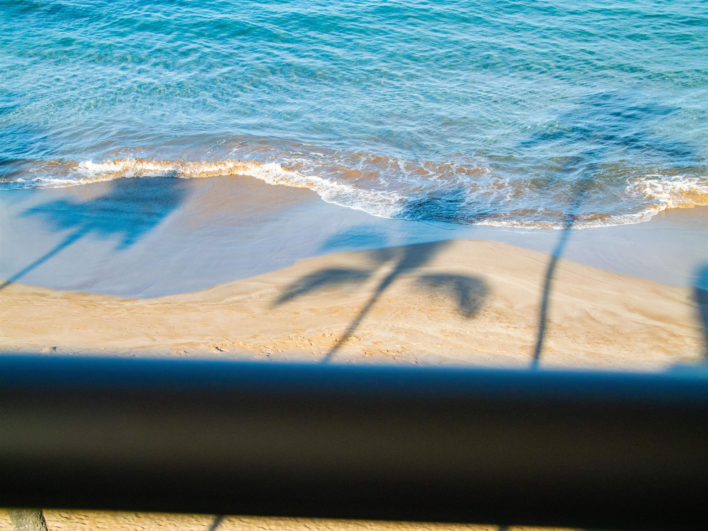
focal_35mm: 88
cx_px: 354
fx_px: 1800
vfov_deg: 16.8
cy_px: 266
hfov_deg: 22.2
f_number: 8
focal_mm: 44
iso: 800
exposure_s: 1/500
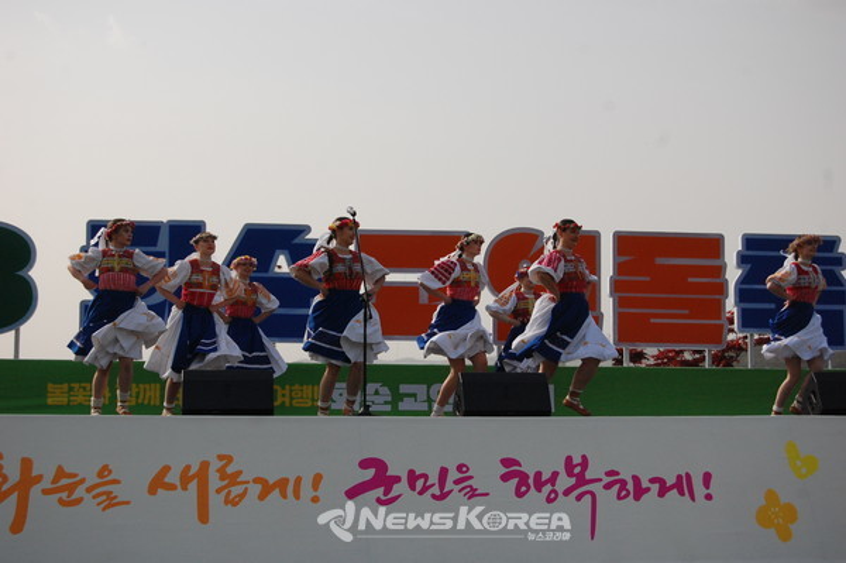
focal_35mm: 75
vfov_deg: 18.2
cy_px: 282
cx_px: 423
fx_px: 1761
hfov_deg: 27.0
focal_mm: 50
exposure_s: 1/3200
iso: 800
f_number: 5.6
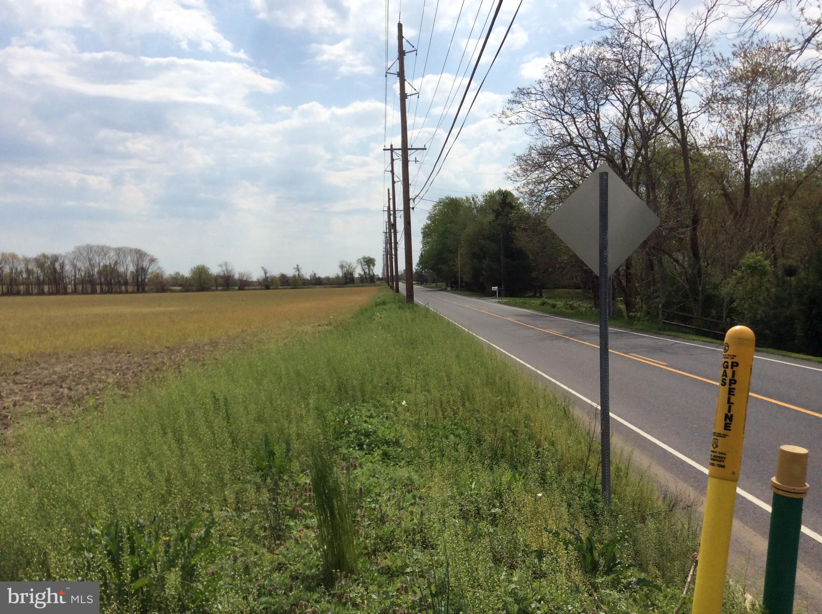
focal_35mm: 32
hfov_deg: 56.9
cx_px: 411
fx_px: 759
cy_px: 307
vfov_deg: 44.0
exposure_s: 1/3367
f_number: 2.4
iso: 32
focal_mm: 3.3
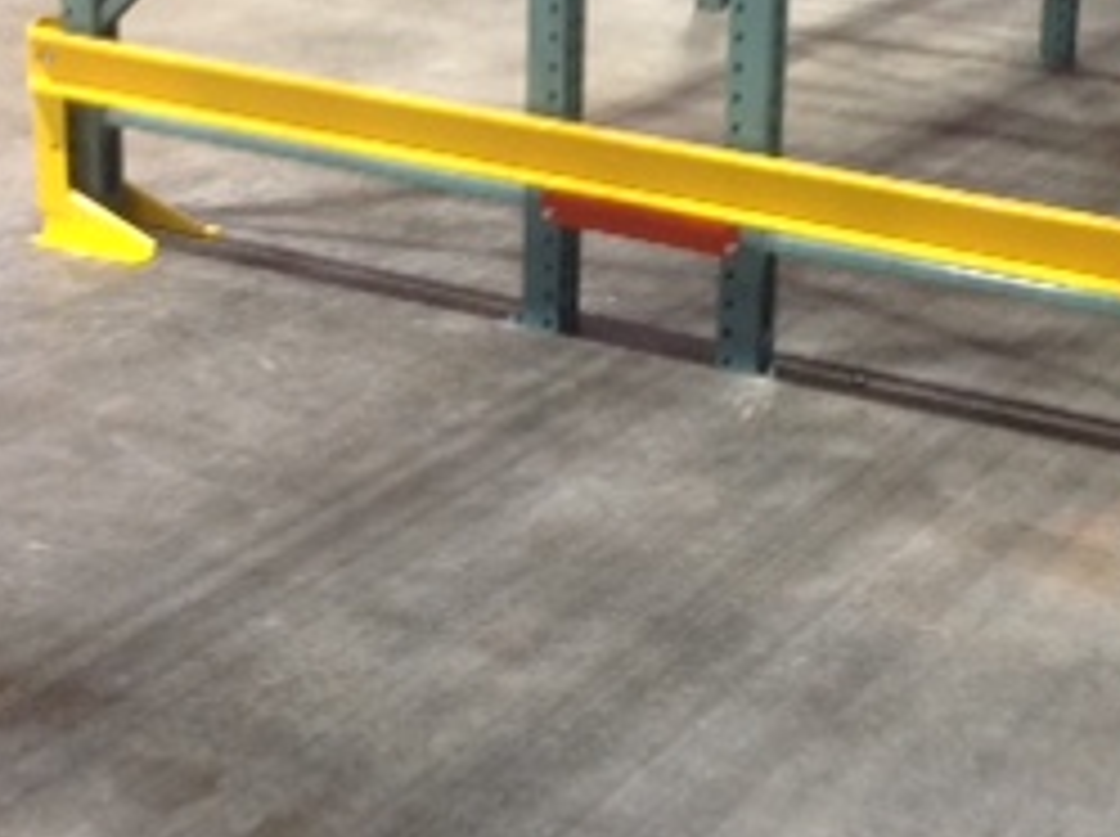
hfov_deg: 21.7
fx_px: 2908
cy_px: 238
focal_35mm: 90
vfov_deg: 16.3
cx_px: 756
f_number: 2.4
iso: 100
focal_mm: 4.28
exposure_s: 1/15
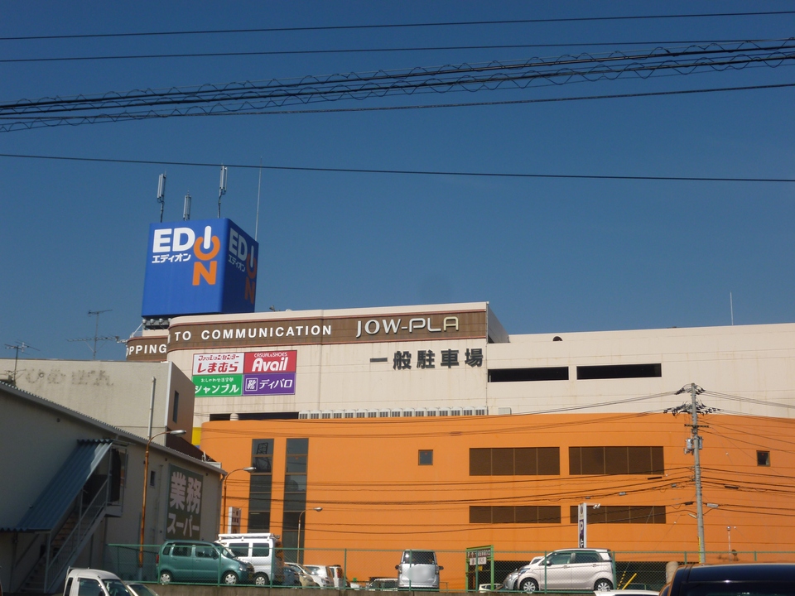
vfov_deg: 30.3
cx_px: 398
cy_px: 298
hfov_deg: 39.7
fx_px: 1102
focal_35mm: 48
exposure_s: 1/200
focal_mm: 8.6
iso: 100
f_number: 4
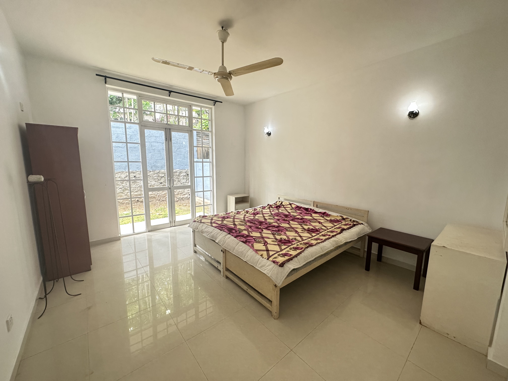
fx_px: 205
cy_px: 190
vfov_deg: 85.7
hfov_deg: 102.1
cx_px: 254
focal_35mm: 14
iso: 160
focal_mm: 2.22
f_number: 2.2
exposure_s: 1/100
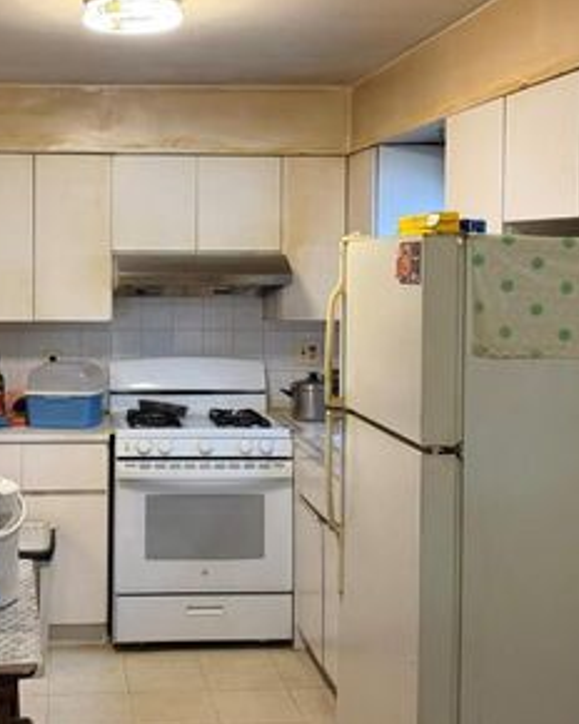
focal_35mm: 48
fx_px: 1028
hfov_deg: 30.9
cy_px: 271
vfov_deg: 38.5
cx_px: 142
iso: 250
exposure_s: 1/60
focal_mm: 6.76
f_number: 1.78
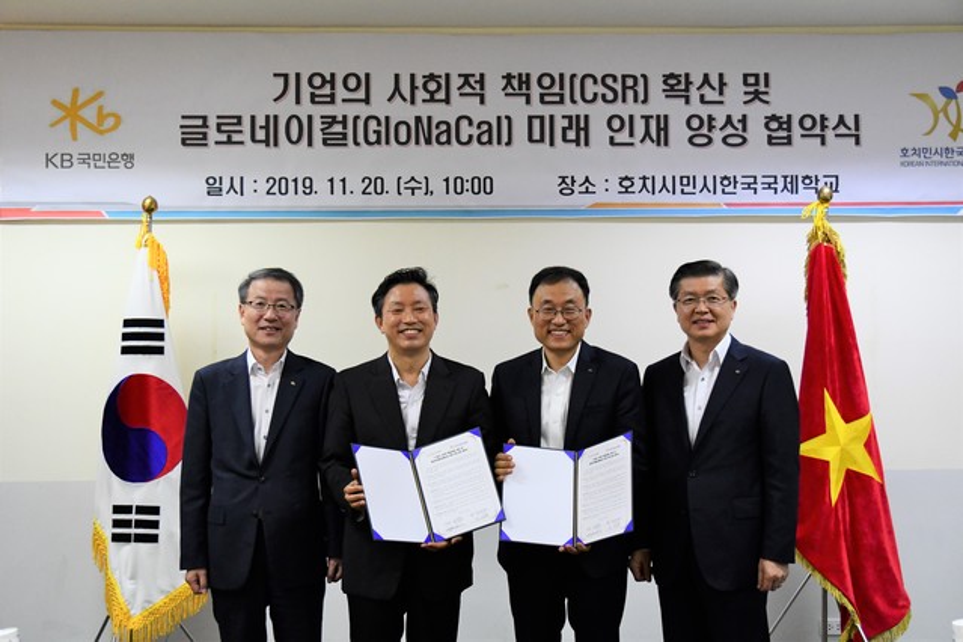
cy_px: 321
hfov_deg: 45.4
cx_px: 482
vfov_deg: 31.2
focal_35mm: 43
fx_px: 1150
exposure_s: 1/640
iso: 3200
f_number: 3.2
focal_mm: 29
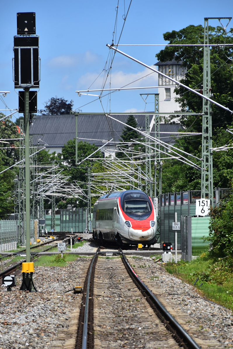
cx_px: 117
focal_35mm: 211
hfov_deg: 6.5
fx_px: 2048
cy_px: 174
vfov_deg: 9.8
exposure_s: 1/1600
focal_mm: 140
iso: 400
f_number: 6.3
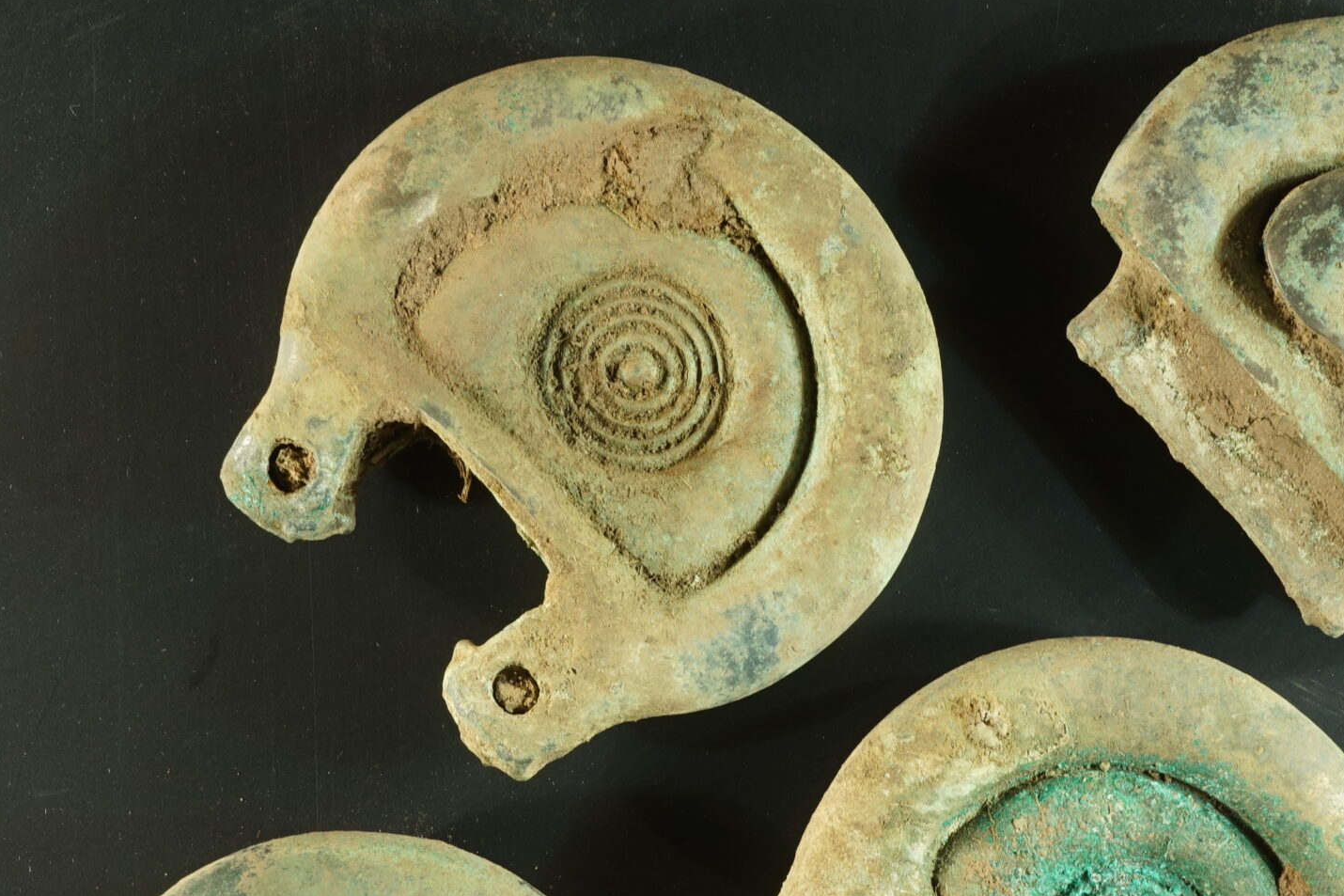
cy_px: 738
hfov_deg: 26.3
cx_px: 794
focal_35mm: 77
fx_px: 2874
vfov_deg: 17.5
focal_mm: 43
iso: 400
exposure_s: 1/2
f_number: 14
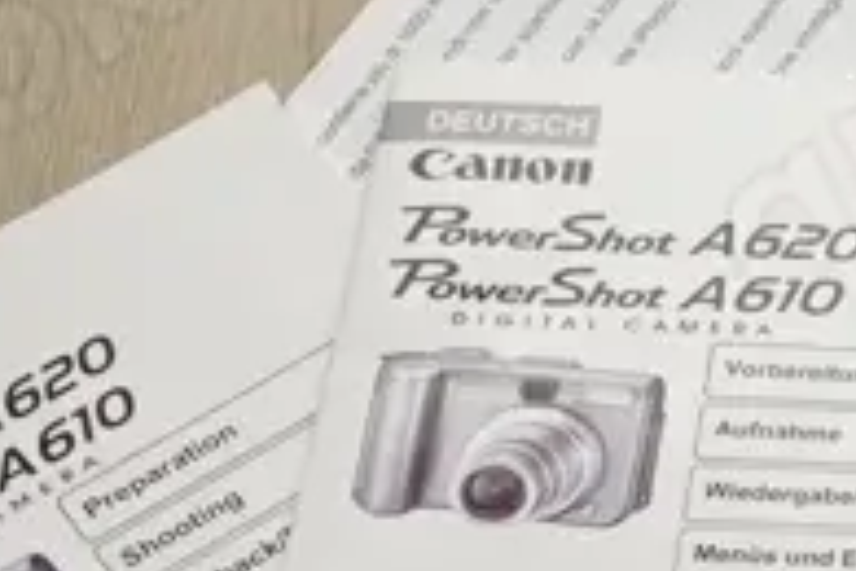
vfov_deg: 7.7
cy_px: 966
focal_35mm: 174
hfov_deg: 10.8
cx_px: 1672
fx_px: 4137
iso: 100
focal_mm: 12.63
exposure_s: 1/250
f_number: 3.2
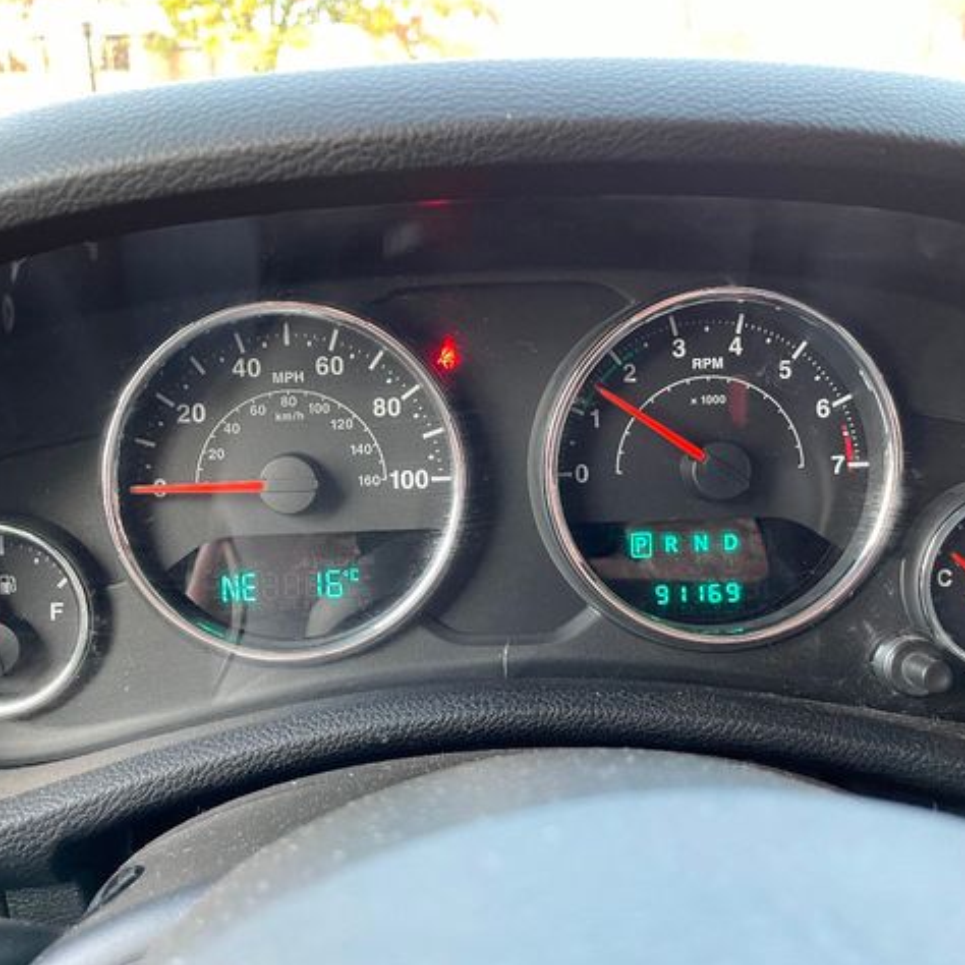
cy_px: 480
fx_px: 978
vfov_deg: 52.5
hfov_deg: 52.5
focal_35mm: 31
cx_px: 440
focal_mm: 4.2
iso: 125
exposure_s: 1/60
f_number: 1.6
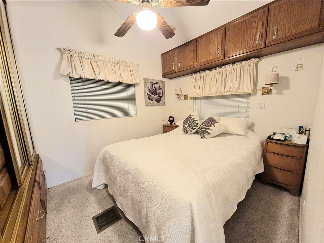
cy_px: 122
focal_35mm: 13
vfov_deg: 89.9
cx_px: 162
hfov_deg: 106.2
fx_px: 122
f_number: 2.2
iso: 640
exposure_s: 1/60.2
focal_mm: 1.74
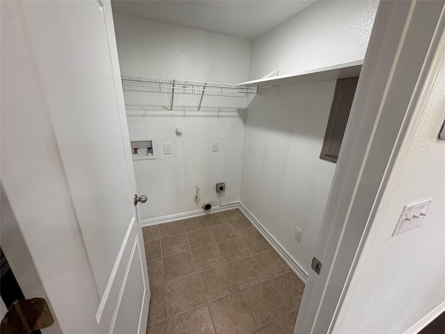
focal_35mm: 14
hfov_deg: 102.1
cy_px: 167
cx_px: 222
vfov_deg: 85.7
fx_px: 180
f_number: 2.2
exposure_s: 1/120
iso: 200
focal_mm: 2.22
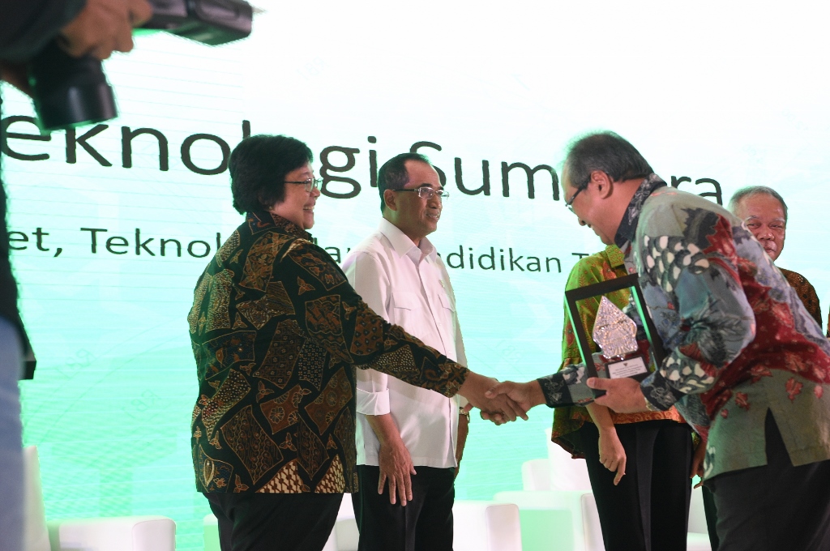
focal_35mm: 56
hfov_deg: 35.7
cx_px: 415
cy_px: 276
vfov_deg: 24.1
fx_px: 1289
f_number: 5.6
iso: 4000
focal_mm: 56
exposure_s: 1/250
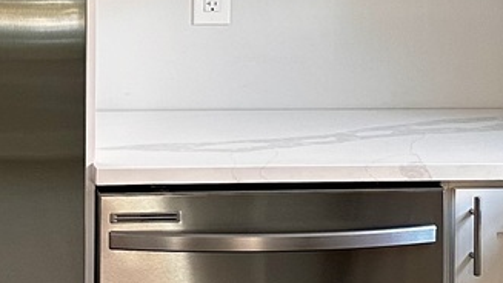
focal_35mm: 115
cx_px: 145
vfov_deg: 10.4
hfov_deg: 18.5
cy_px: -23
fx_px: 1534
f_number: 1.78
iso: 250
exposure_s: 1/72
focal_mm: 6.86
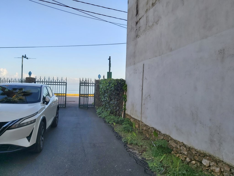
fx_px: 176
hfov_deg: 67.3
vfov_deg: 53.1
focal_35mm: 26
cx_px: 117
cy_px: 88
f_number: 1.7
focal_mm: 3.92
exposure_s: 1/795
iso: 64
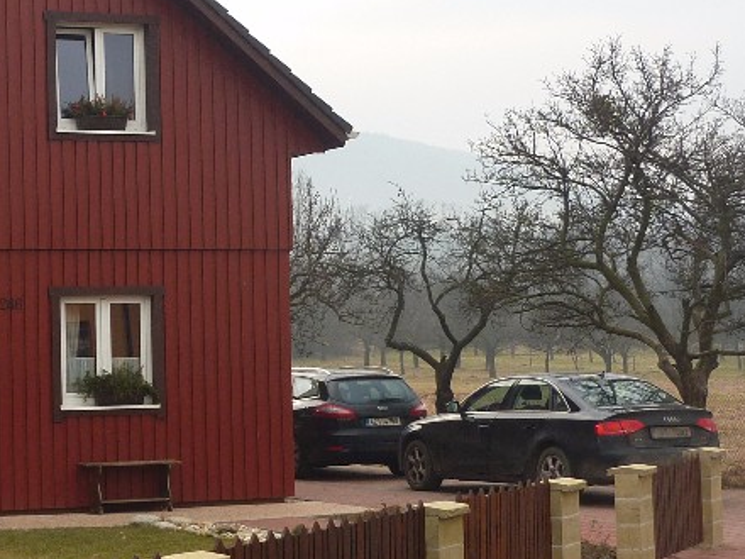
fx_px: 1958
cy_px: 246
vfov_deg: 16.2
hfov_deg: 21.1
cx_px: 80
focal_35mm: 91
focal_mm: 6.9
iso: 80
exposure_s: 1/80
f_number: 3.7
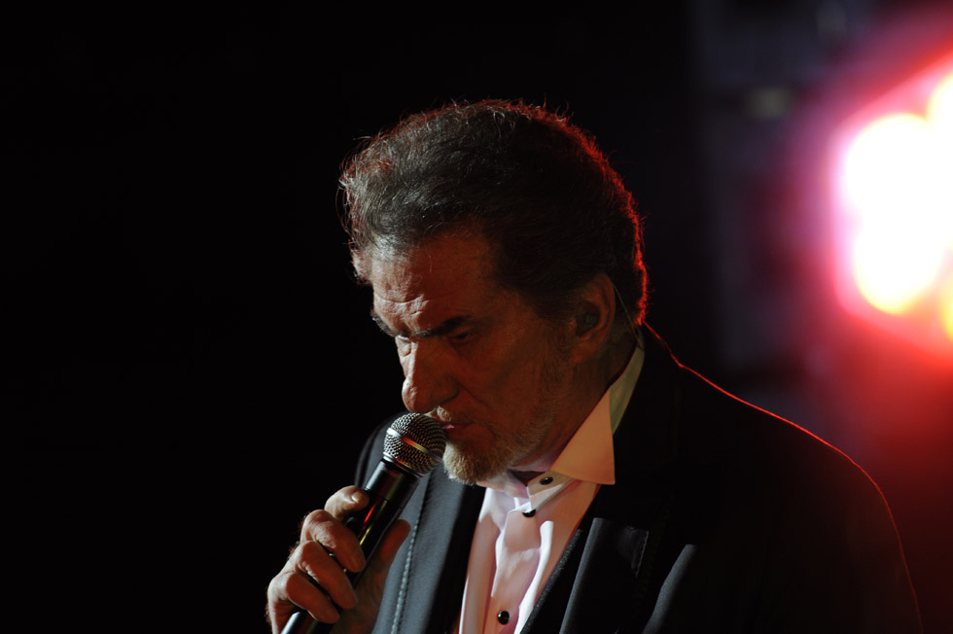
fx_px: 8994
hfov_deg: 6.1
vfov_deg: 4.0
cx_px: 476
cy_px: 317
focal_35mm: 340
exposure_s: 1/125
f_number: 6.3
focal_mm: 340
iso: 1250
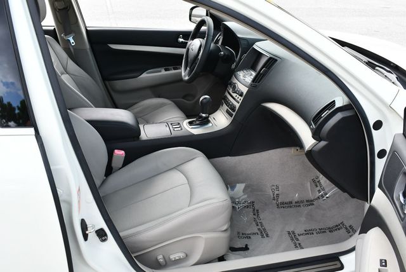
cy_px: 136
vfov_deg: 36.9
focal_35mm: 36
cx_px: 203
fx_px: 406
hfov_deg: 53.1
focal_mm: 18
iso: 400
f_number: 5.6
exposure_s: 1/250
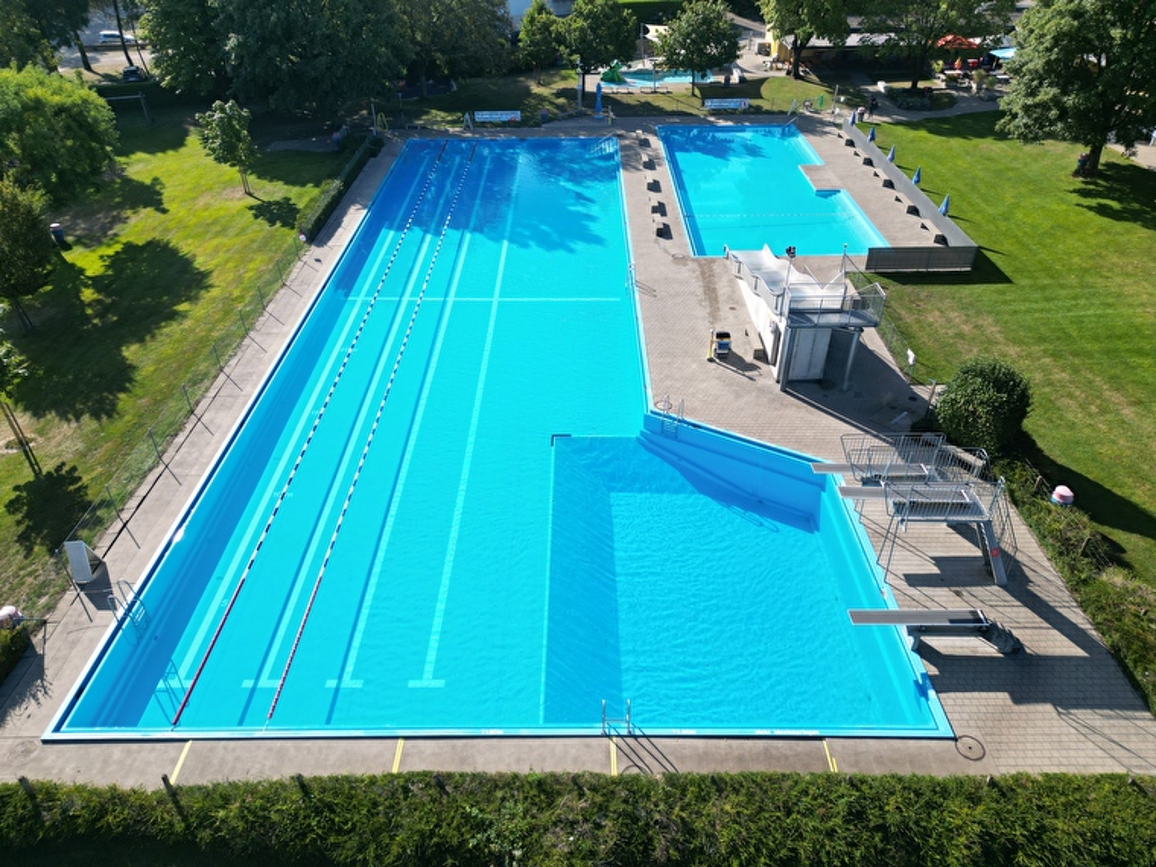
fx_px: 801
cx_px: 578
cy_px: 434
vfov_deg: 56.8
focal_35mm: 24
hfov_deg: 71.6
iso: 130
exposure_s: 1/2000
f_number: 1.7
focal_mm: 6.72
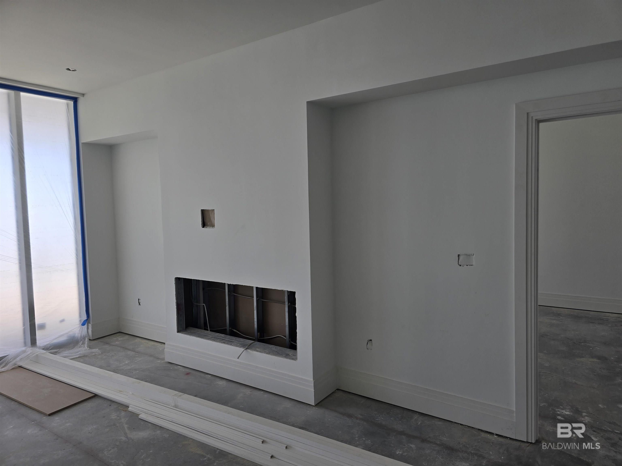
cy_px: 233
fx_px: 413
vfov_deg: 58.9
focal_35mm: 23
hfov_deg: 73.9
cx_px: 311
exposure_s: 1/180
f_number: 1.7
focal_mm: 6.3
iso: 20
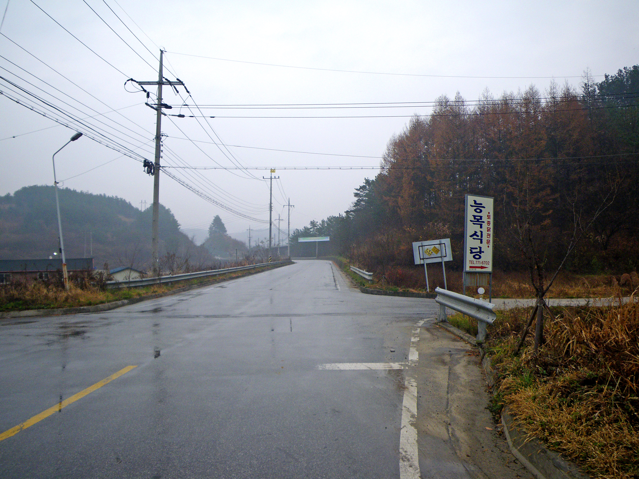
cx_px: 320
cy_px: 240
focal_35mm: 28
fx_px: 517
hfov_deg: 63.4
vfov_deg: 49.7
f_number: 3.5
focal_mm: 5
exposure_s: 1/50
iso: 125
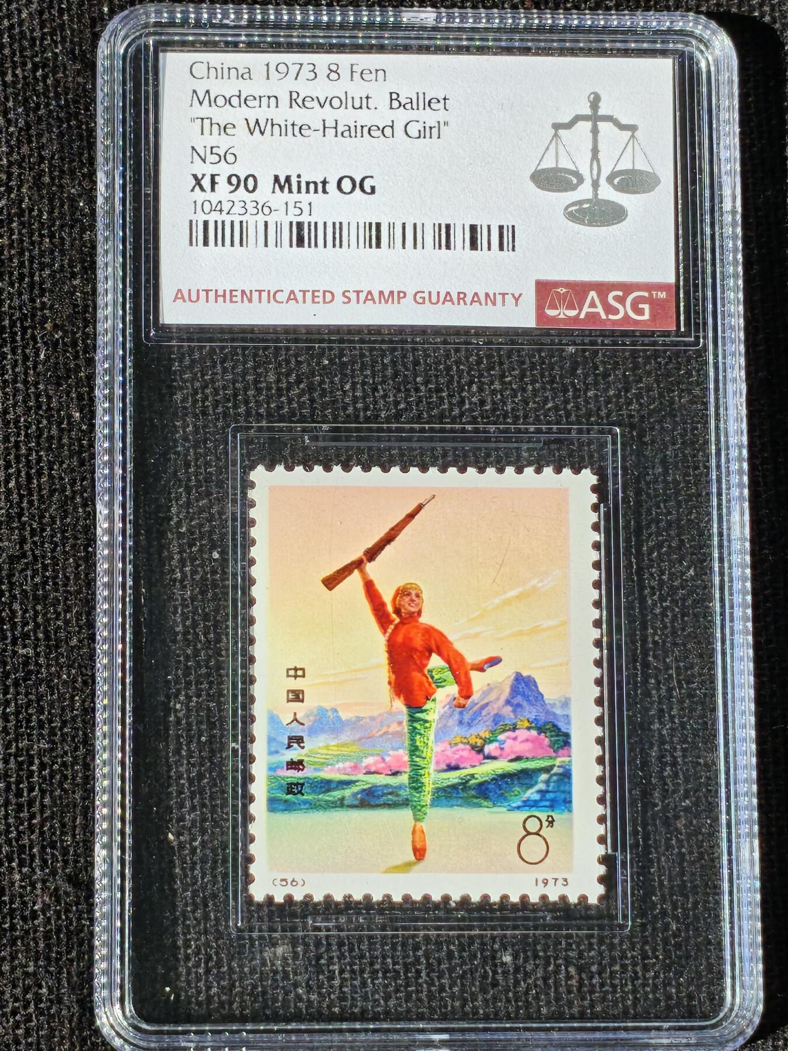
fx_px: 3430
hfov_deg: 13.1
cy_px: 526
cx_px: 394
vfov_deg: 17.4
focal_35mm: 113
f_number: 1.5
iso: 50
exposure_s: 1/2605
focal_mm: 4.94
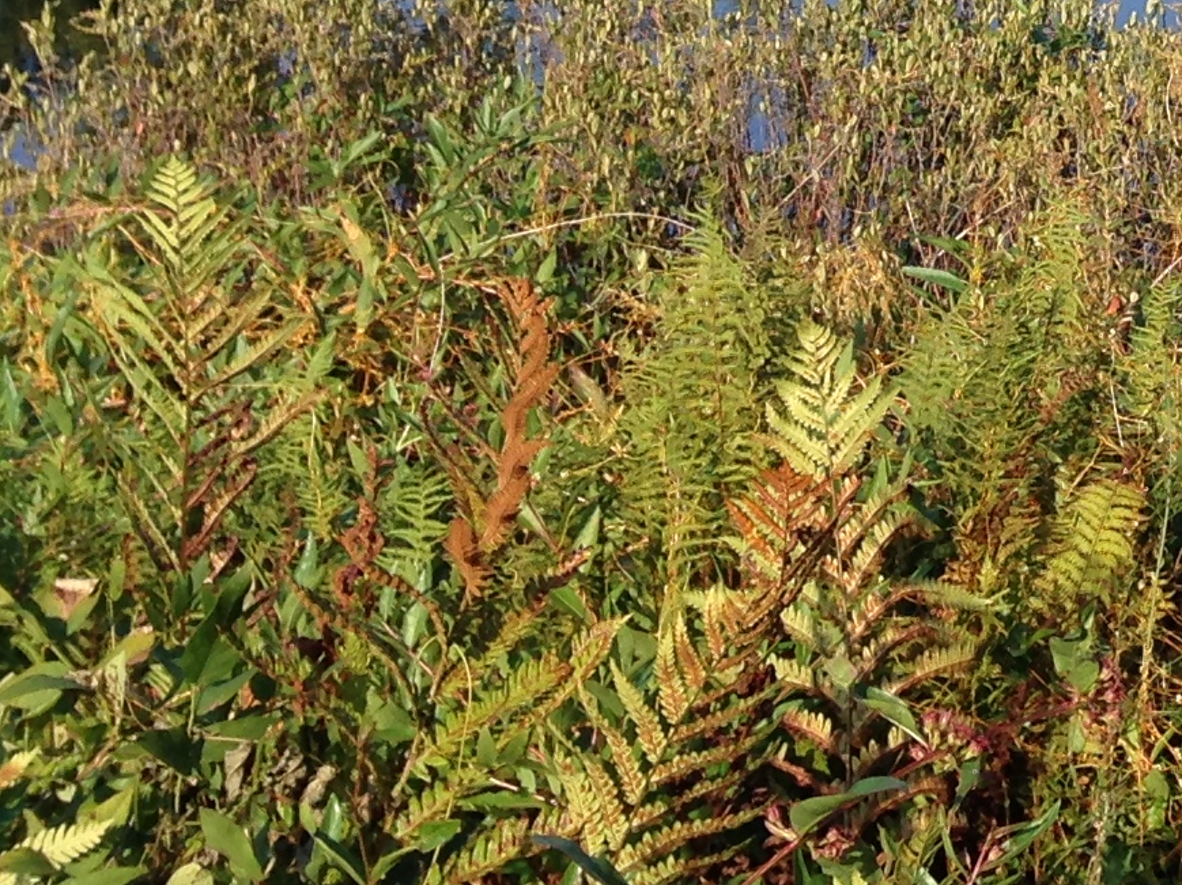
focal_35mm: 124
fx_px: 4232
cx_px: 1615
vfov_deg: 11.2
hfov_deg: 15.0
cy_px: -676
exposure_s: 1/797
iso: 50
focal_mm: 4.12
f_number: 2.4
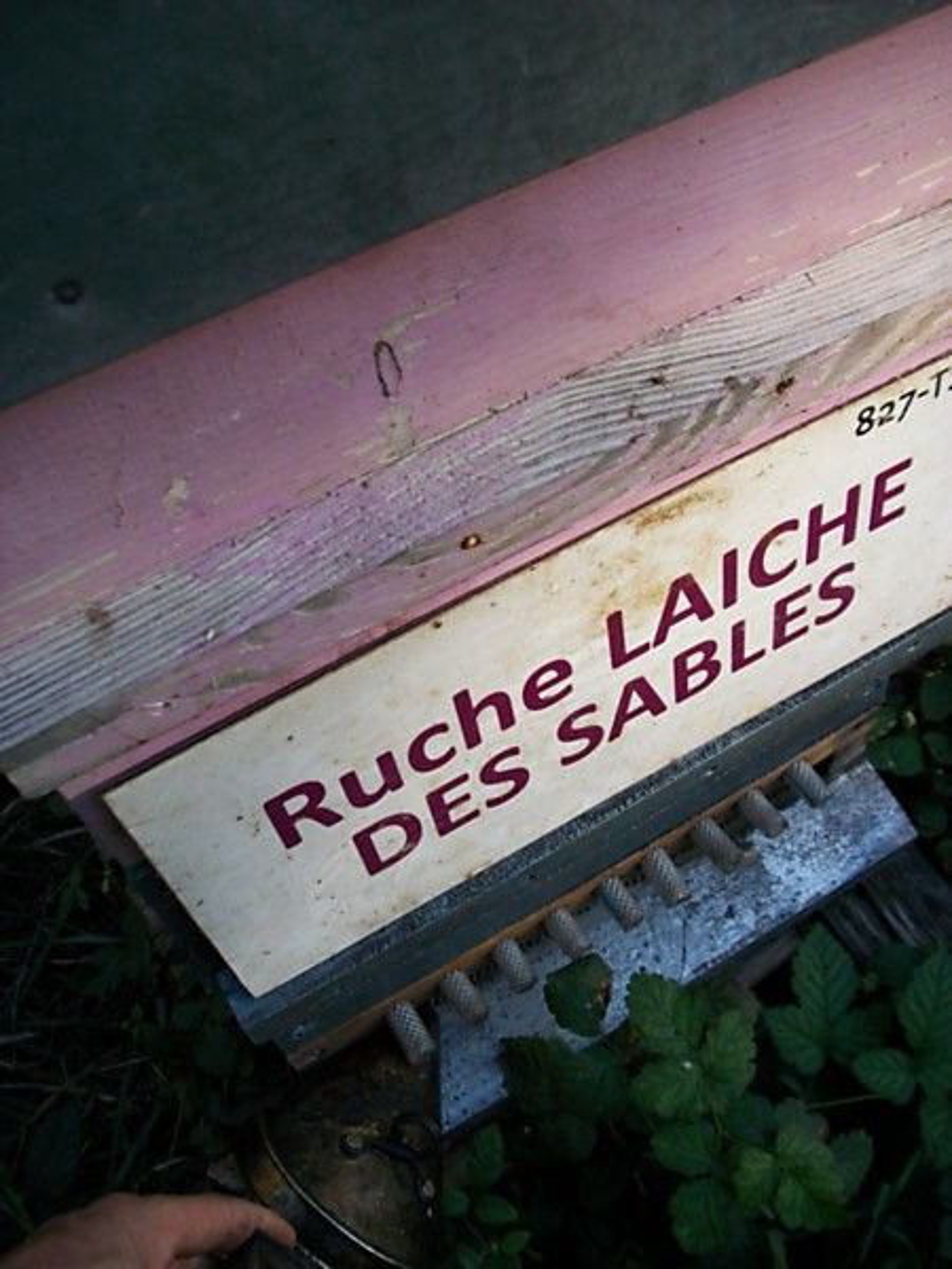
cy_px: 634
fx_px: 1173
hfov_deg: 44.2
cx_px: 476
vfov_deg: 56.8
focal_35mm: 32
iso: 80
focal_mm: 5.7
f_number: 2.9
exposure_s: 1/250
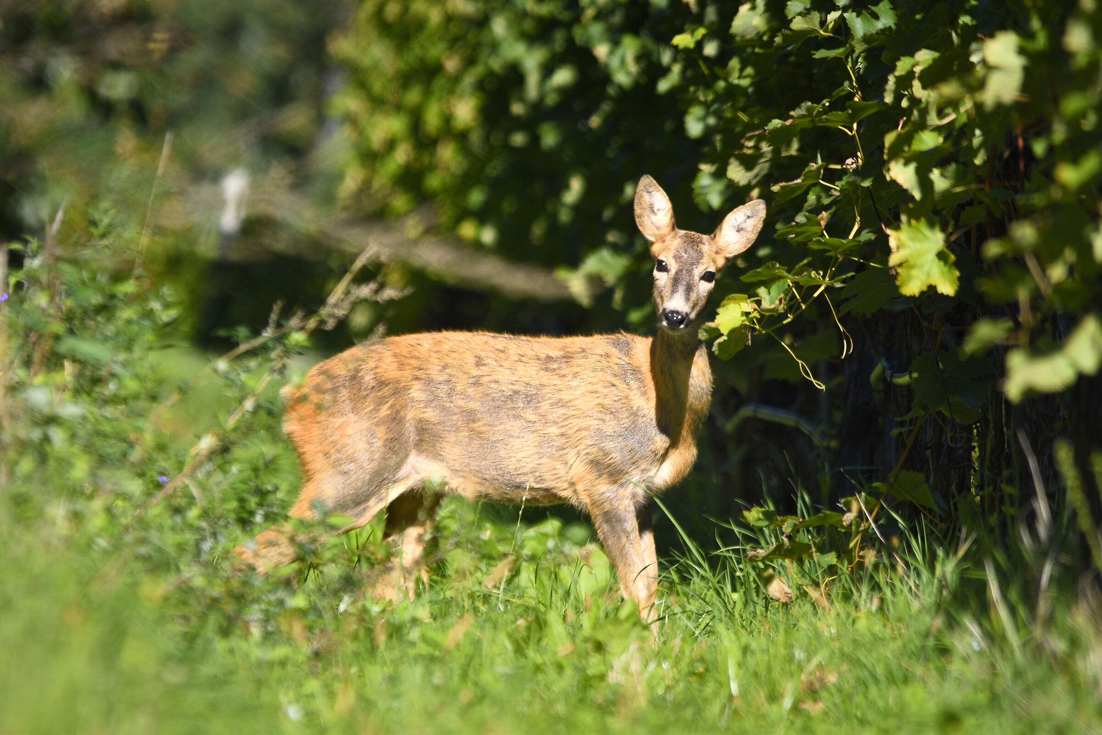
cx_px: 551
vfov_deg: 1.8
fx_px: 22957
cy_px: 368
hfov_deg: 2.7
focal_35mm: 750
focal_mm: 500
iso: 250
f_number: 8
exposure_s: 1/640
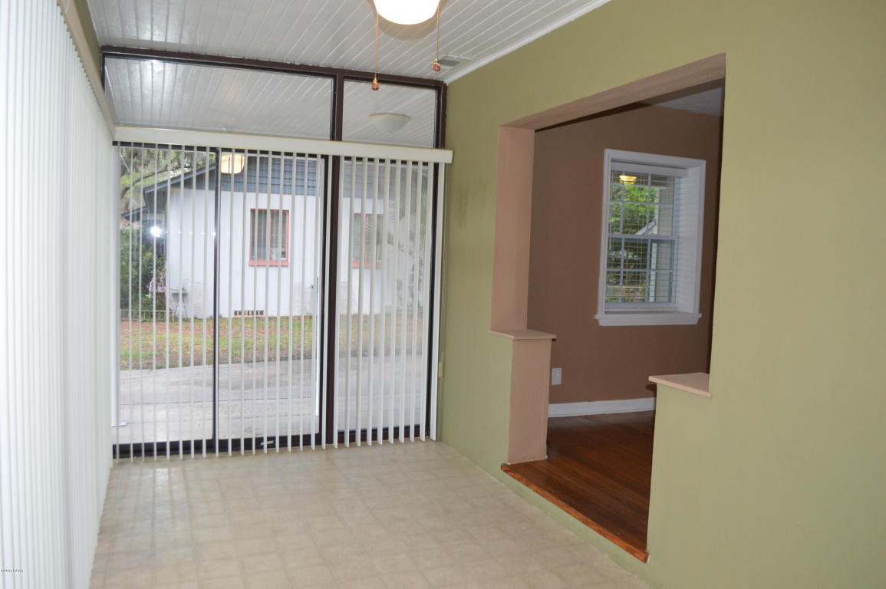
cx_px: 443
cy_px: 294
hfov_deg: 67.4
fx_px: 664
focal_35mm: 27
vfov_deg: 47.9
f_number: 4
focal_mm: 18
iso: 400
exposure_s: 1/80
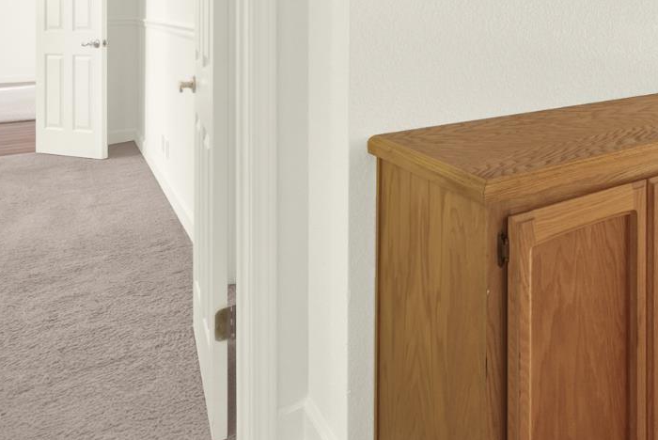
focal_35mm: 30
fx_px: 549
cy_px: 19
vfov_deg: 39.5
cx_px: 604
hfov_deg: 53.3
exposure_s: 1/6
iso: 100
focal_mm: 14
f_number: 14
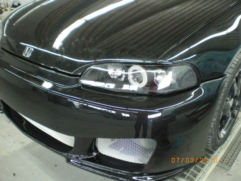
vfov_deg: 39.7
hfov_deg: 51.4
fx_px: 251
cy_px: 90
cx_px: 120
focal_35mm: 36
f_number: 3.1
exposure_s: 1/40
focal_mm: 6.3
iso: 800
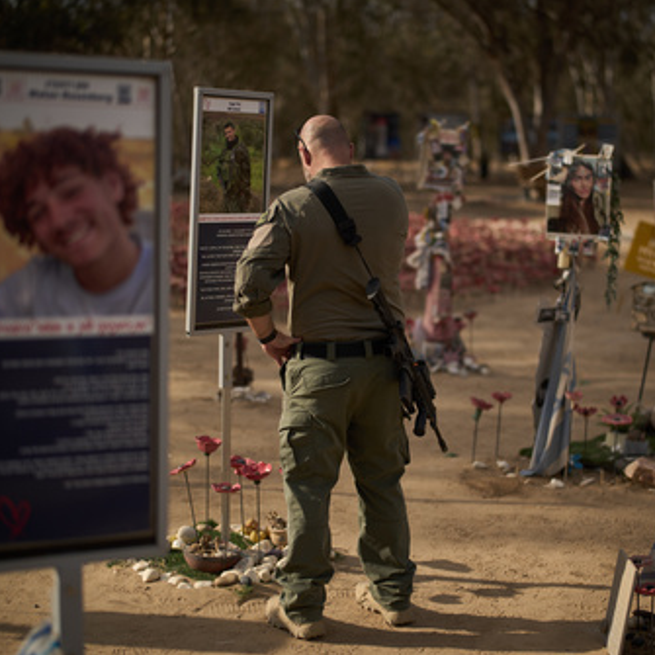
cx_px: 366
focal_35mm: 65
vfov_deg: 26.5
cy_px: 326
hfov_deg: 26.5
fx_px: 1391
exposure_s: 1/10000
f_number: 1.4
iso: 100
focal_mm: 50
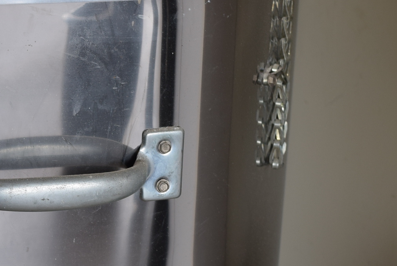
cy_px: 143
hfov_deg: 17.0
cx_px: 72
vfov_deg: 11.5
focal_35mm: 119
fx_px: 1319
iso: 220
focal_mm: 27
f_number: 5.6
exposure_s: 1/125
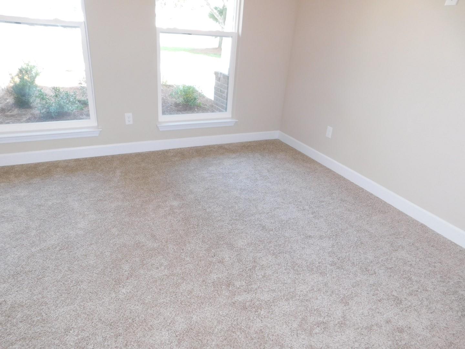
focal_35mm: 23
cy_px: 174
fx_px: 309
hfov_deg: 73.9
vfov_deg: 58.9
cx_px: 232
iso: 200
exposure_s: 1/30
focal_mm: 4
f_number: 3
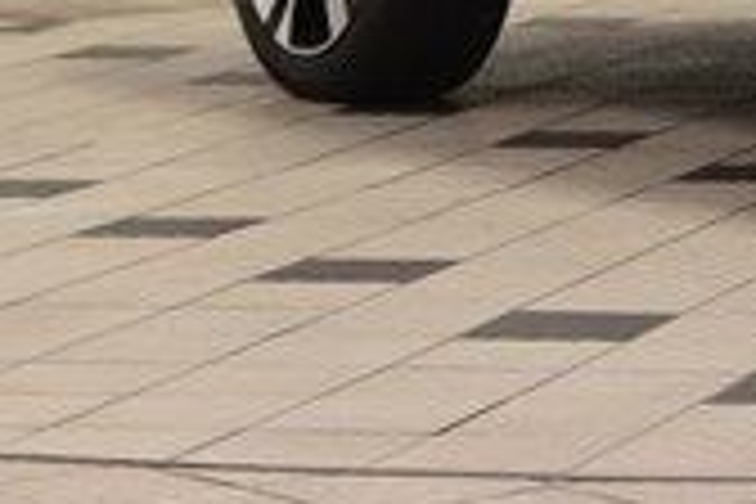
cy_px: -443
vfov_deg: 5.3
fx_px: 5395
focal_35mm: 257
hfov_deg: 7.7
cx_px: 1436
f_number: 7.1
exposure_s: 1/30
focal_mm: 45
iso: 800
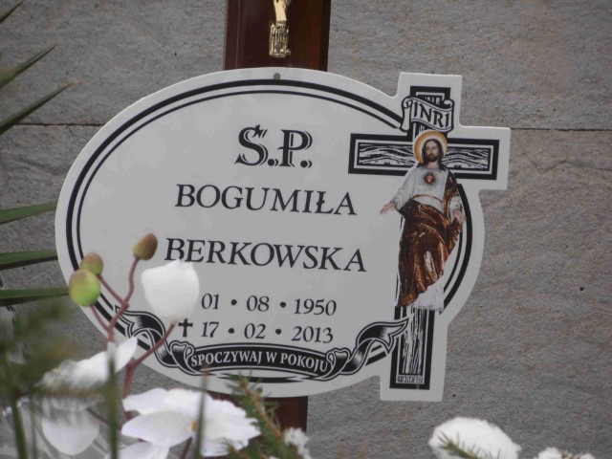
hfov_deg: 8.2
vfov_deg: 6.2
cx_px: 306
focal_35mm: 240
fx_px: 4243
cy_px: 230
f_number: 5.7
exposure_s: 1/320
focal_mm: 42.54
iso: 80
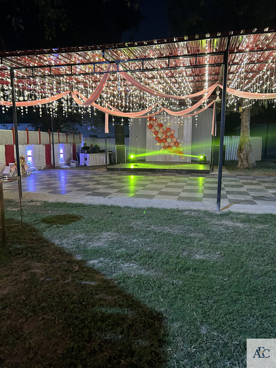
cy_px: 184
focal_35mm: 26
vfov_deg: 67.3
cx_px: 138
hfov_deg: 53.1
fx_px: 276
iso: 400
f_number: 1.5
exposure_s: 1/33
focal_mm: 5.7
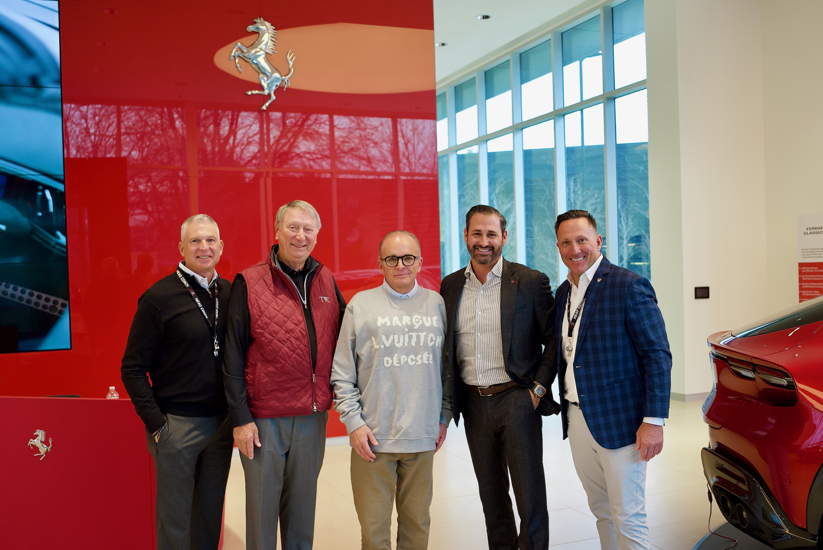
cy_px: 275
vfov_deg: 37.9
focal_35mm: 35
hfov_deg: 54.4
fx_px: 801
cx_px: 412
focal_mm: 35
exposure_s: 1/160
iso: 1000
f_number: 4
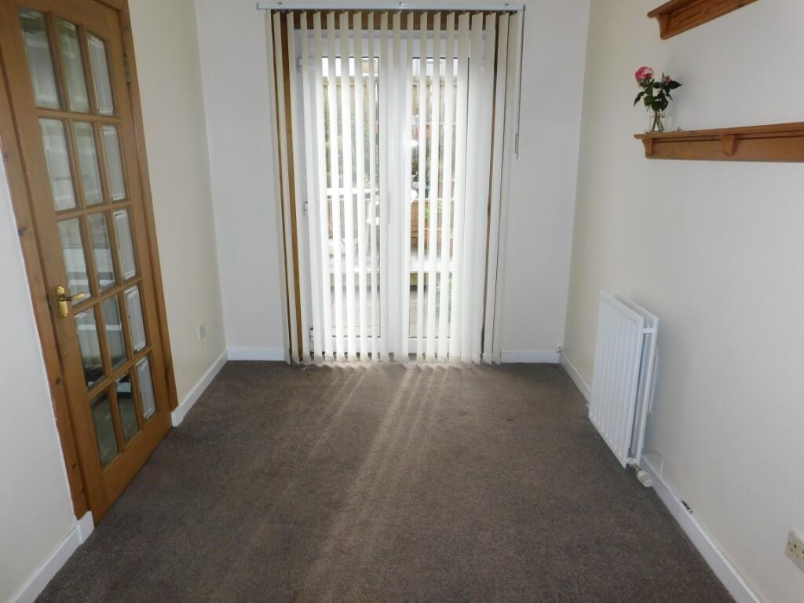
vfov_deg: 58.9
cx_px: 402
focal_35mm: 23
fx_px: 534
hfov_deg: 73.9
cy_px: 302
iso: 125
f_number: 3
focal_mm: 4
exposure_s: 1/200
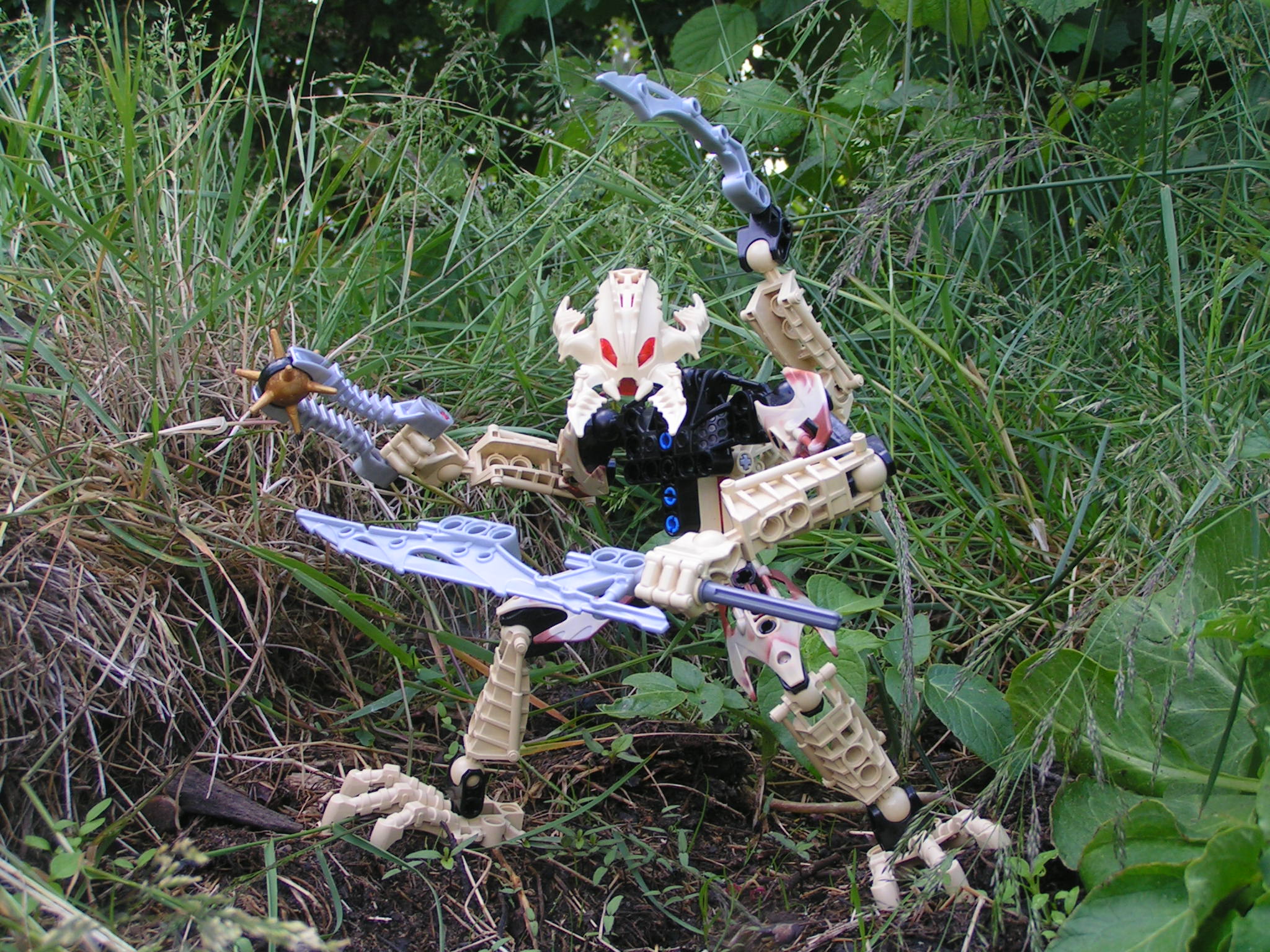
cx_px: 635
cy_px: 476
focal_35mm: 54
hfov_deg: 35.5
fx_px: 1981
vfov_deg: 27.0
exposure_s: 1/60
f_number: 4.5
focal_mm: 8.3
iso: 50
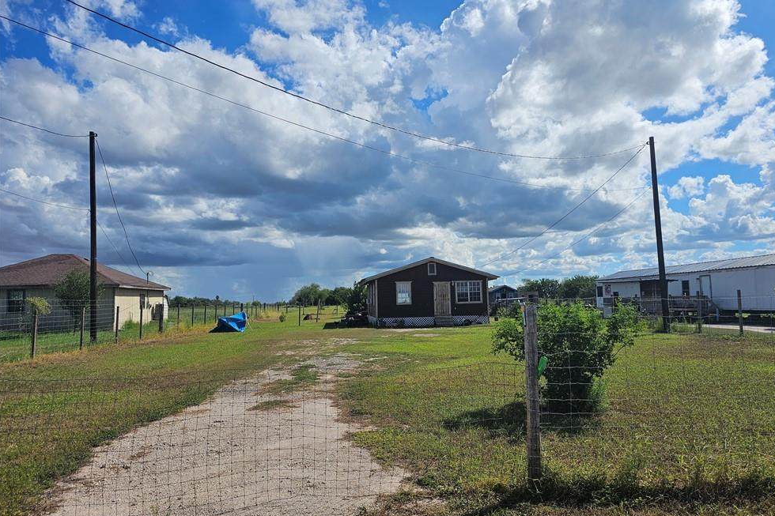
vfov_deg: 51.3
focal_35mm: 25
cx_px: 403
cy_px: 266
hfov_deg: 71.5
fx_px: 538
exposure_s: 1/2204
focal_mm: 6.3
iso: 10
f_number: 1.7
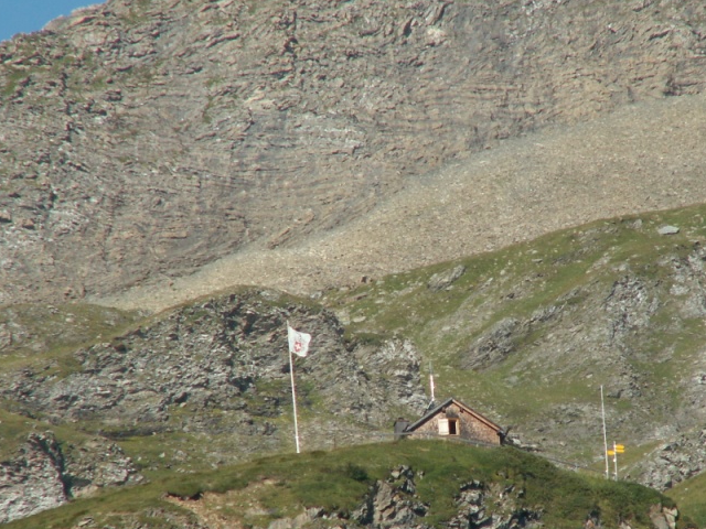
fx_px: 13706
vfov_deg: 2.2
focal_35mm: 672
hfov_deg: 3.0
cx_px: 473
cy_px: 382
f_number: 7.1
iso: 50
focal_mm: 69.45
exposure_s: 1/160
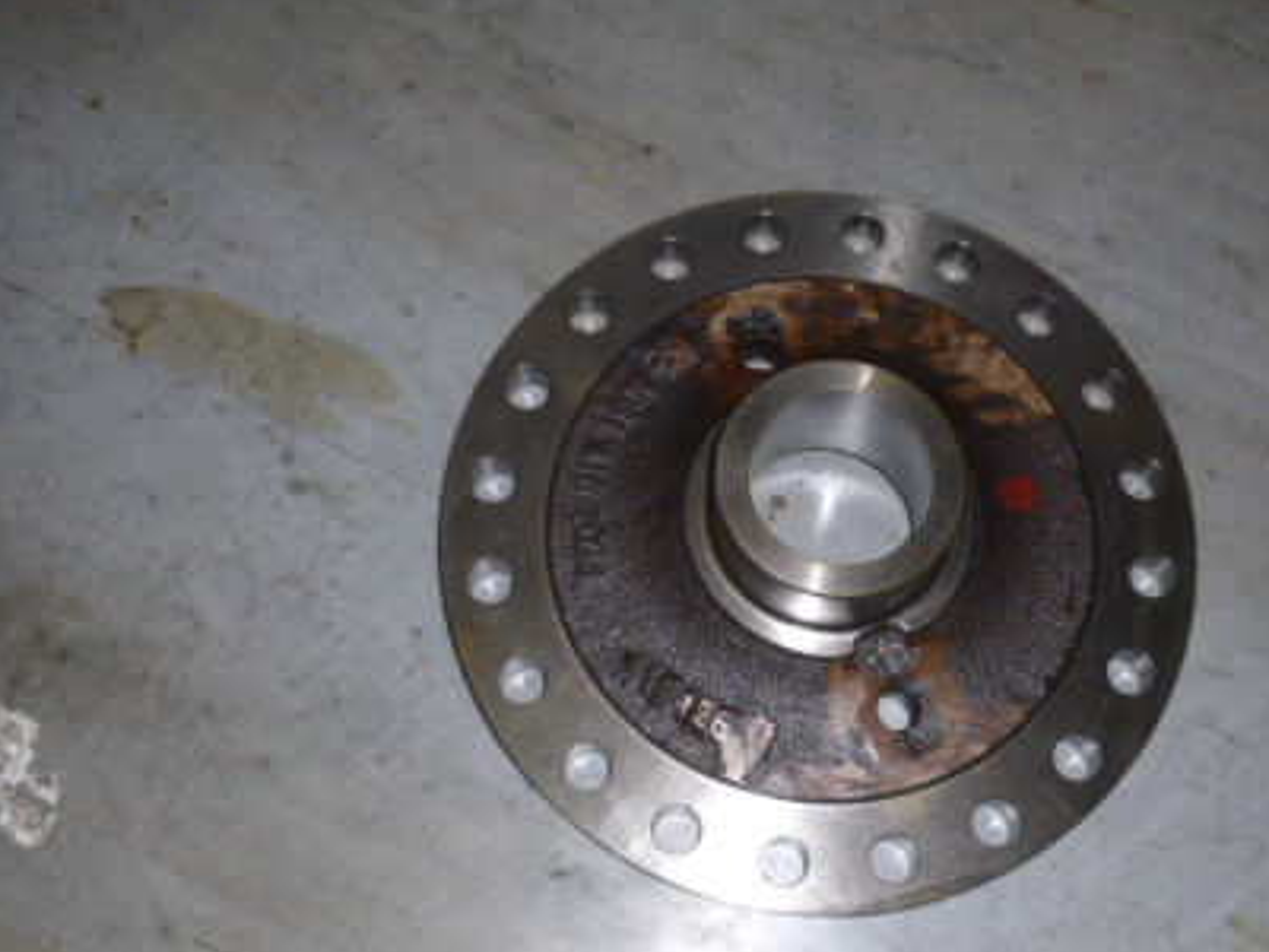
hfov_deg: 46.5
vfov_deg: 35.7
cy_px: 622
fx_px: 1466
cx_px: 777
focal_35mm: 40
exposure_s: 1/60
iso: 100
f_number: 3.1
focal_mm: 4.5
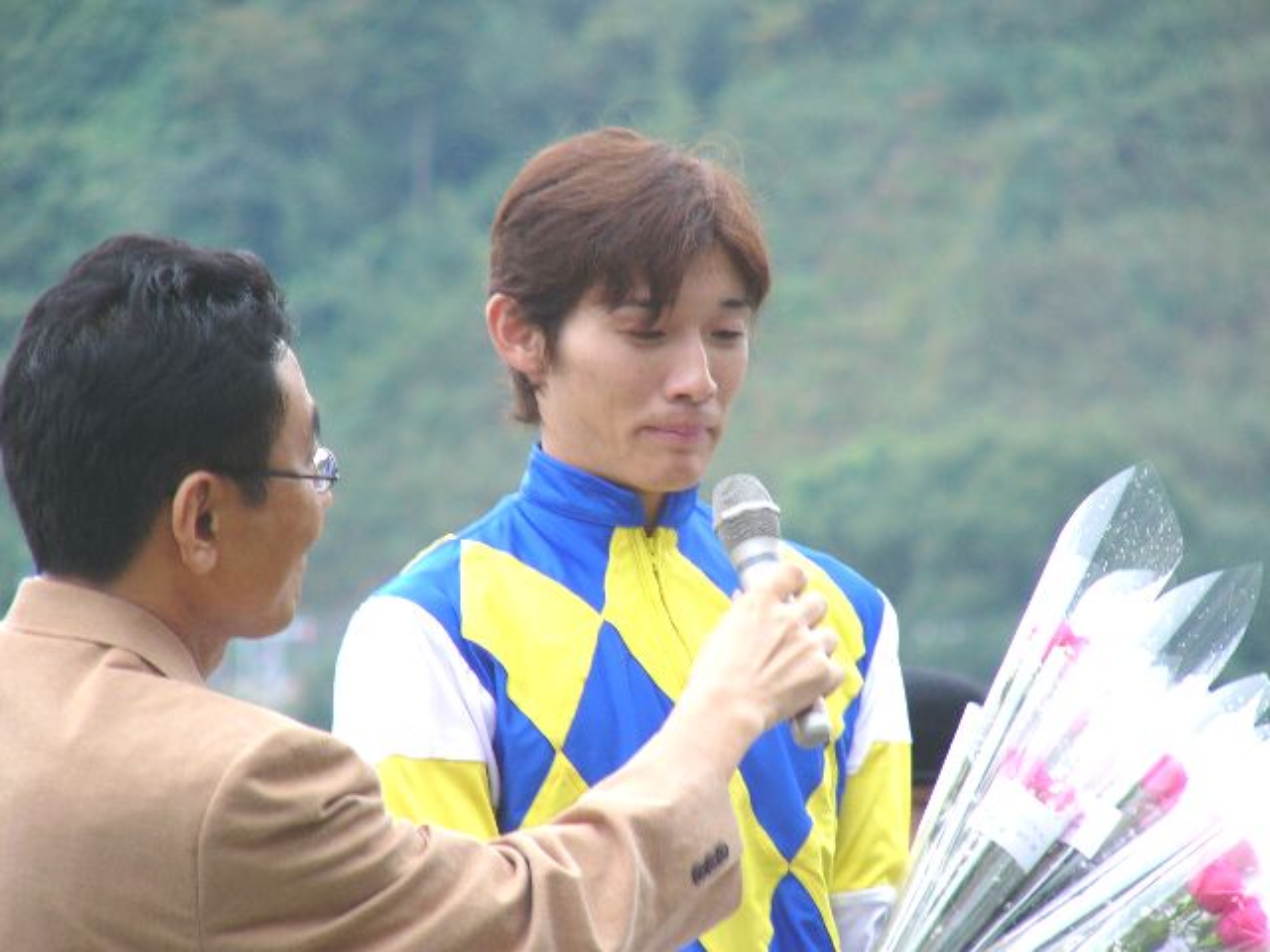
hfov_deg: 5.6
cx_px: 635
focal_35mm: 354
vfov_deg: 4.2
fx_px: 12988
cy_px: 476
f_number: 2.8
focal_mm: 58.9
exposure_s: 1/60
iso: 50
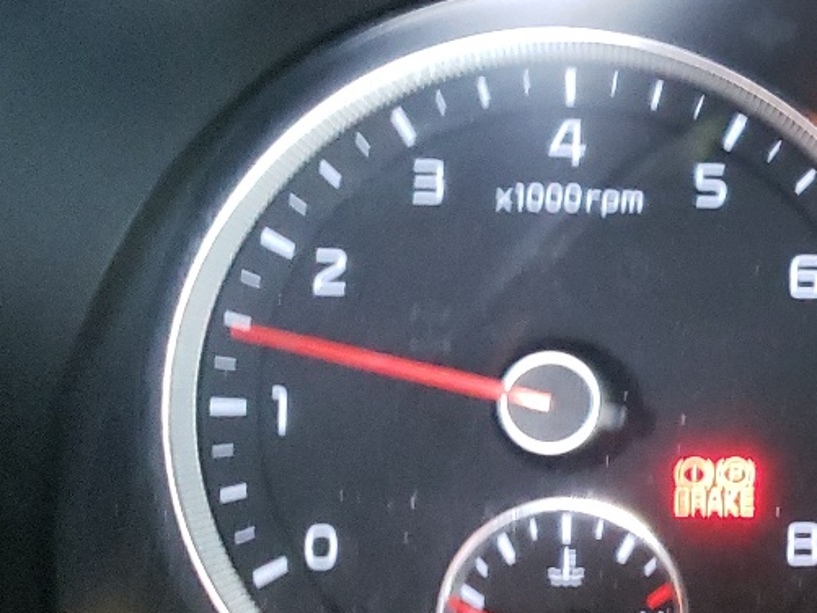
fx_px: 1959
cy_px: 396
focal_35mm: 83
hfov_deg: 20.2
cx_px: 1230
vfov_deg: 17.7
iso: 439
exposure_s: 1/24
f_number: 1.5
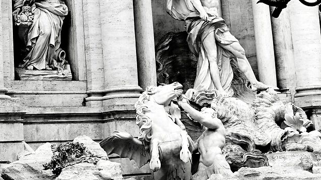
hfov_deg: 18.9
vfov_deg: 10.3
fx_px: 962
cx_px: 96
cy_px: -105
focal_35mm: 113
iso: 100
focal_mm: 28
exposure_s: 1/125
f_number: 8
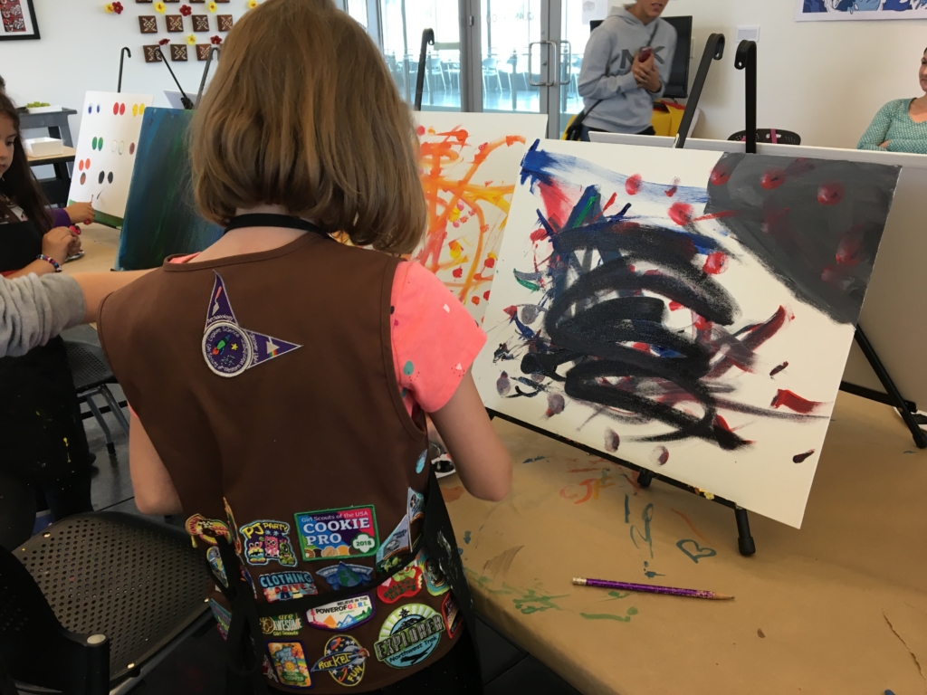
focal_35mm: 29
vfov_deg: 48.2
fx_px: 777
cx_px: 464
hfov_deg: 61.7
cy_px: 348
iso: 50
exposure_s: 1/30
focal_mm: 4.15
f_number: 2.2
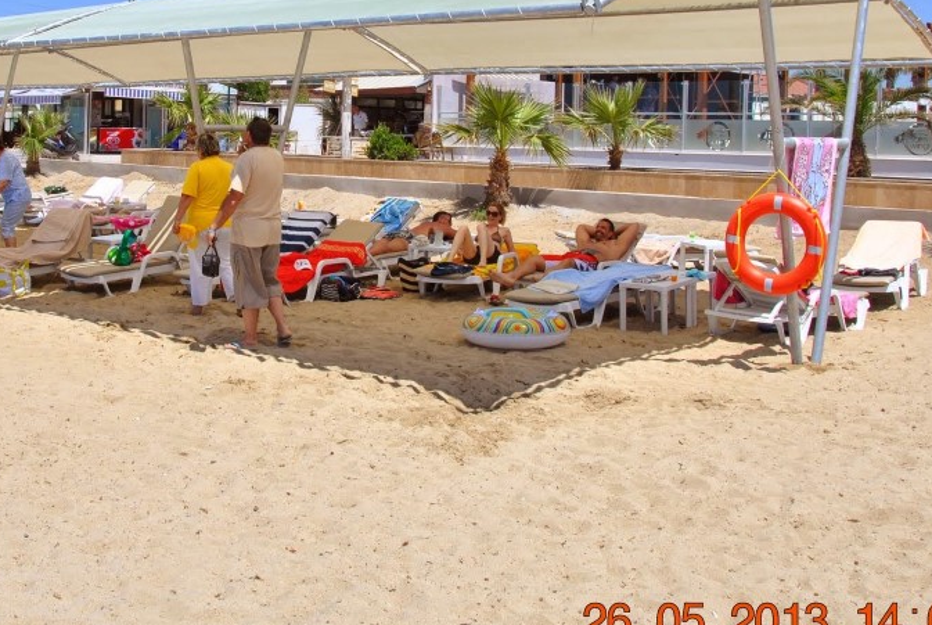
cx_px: 333
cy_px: 169
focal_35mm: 46
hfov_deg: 42.3
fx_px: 1193
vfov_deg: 29.0
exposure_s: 1/250
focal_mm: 18
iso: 100
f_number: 8
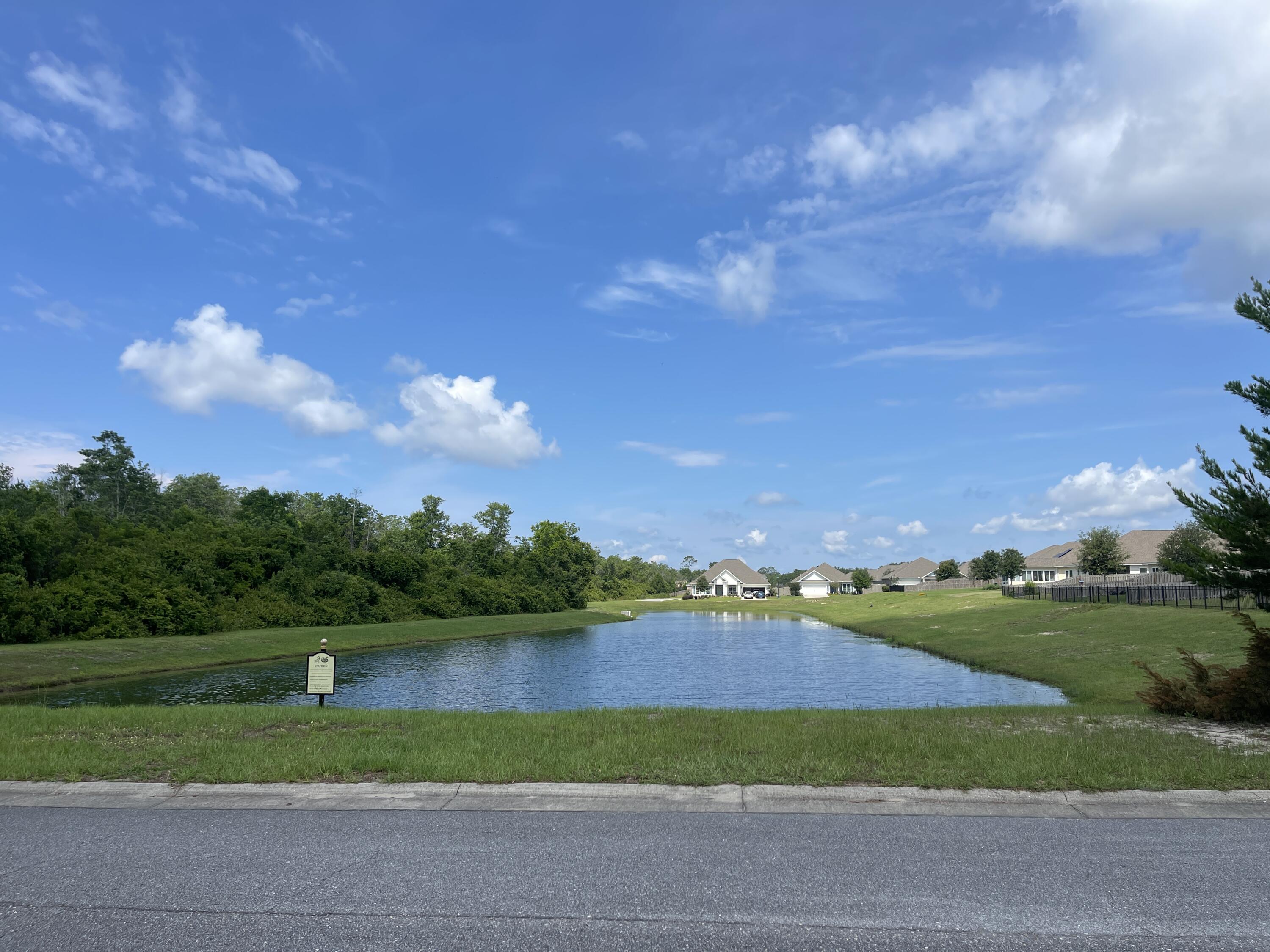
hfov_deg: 67.3
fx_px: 954
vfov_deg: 53.1
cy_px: 476
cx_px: 635
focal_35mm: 26
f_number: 1.6
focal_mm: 5.1
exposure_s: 1/4348
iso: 32
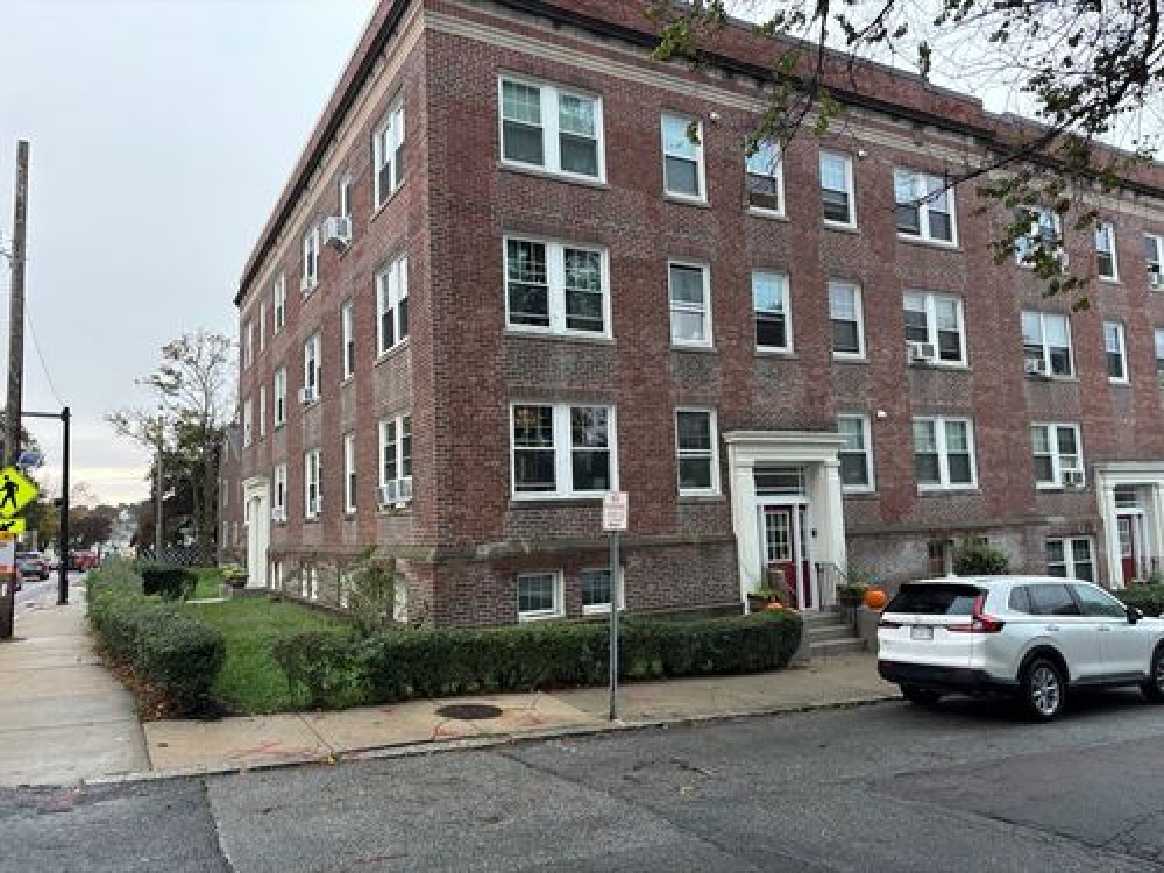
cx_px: 582
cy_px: 436
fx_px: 874
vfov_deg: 53.1
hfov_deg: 67.3
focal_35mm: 26
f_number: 1.6
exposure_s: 1/78
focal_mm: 5.96
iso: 125
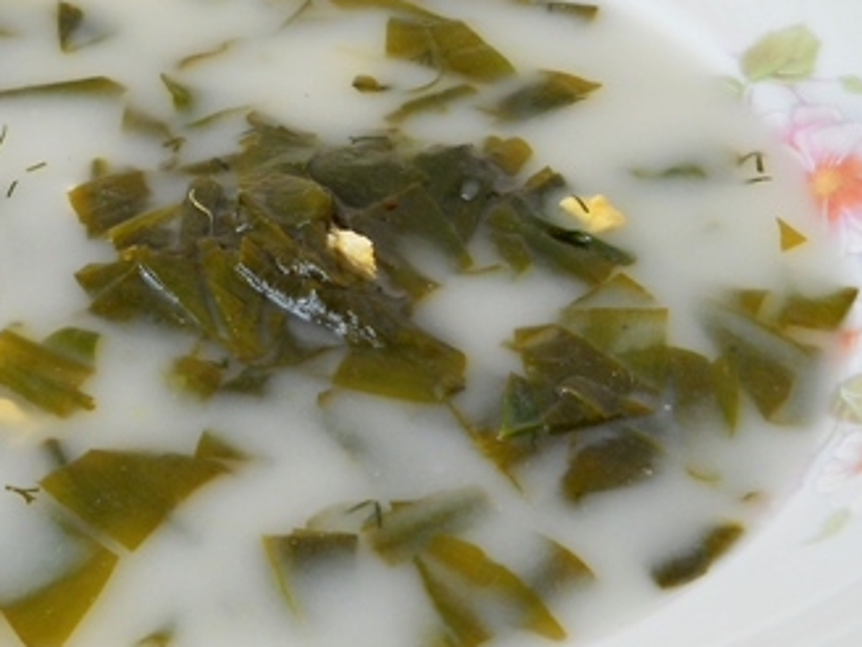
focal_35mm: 75
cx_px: 292
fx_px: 1868
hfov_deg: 25.9
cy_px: 331
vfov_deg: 19.6
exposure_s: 1/100
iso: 80
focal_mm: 6.72
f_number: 3.1
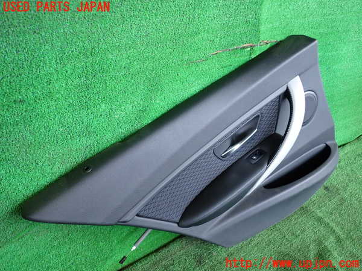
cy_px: 136
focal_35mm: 28
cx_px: 181
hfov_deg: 63.4
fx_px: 293
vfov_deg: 49.7
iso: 400
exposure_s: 1/125
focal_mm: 5.05
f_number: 2.2
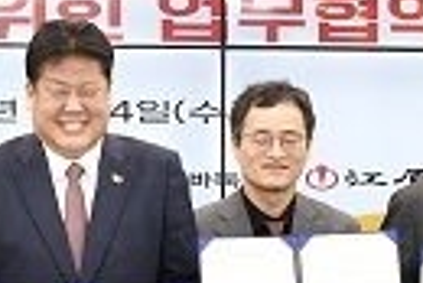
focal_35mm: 159
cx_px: -3
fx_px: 1870
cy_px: 151
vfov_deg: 8.7
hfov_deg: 12.7
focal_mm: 35
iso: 800
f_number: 4
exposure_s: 1/80
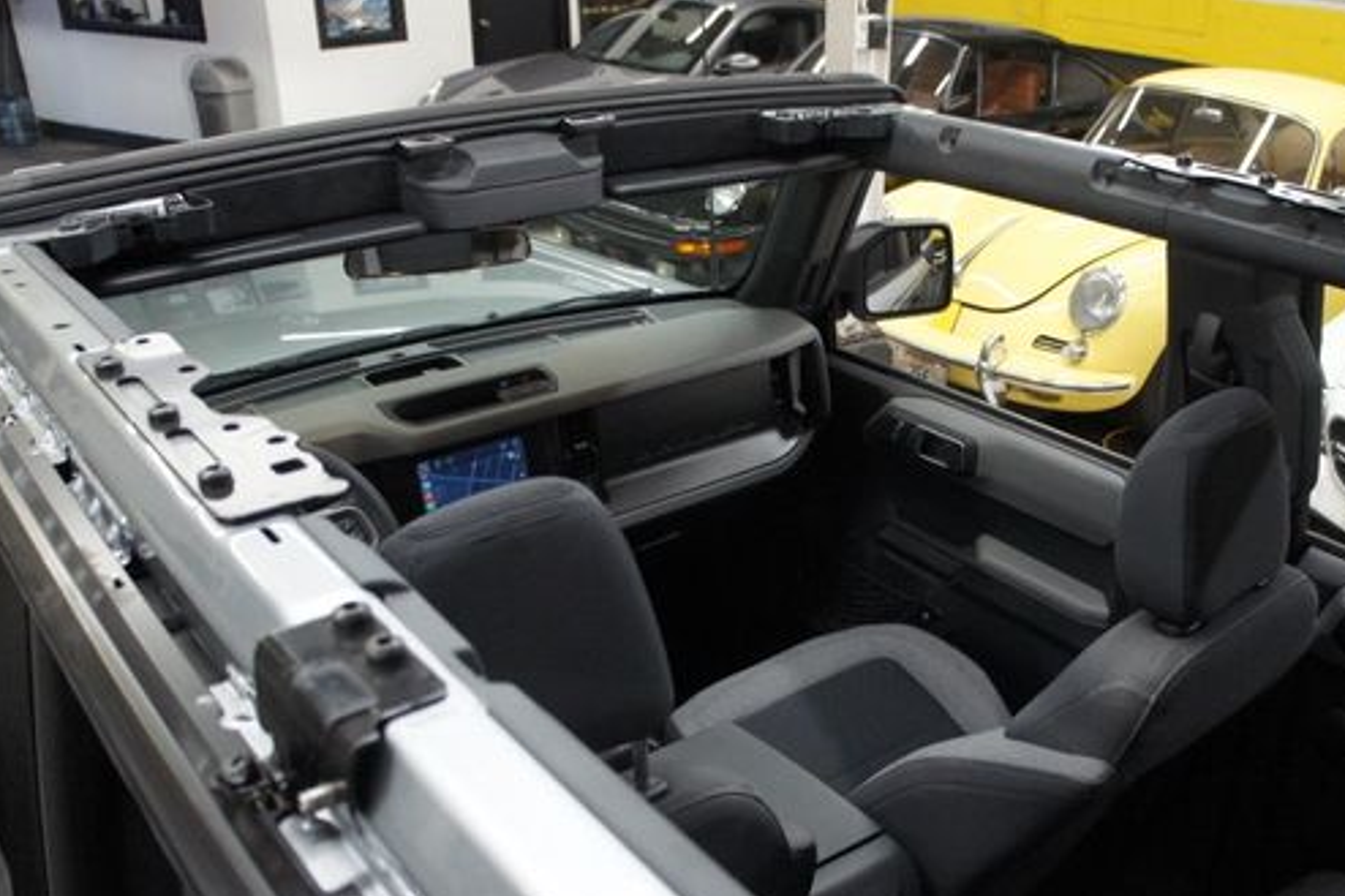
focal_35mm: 35
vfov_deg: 37.5
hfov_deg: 53.8
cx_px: 841
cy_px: 577
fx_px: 1307
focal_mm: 18
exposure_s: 1/125
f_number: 3.5
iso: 1600
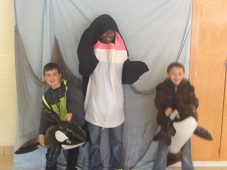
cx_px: 114
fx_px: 289
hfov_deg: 42.9
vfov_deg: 32.9
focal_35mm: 44
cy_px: 85
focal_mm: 2.03
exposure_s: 1/30
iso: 80
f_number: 2.4
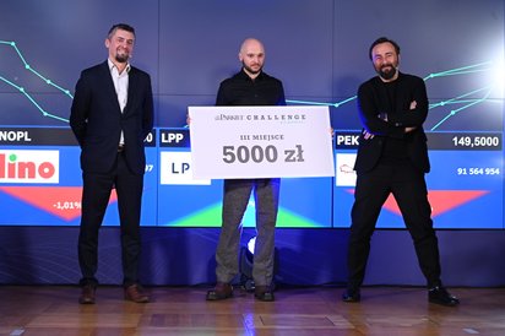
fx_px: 925
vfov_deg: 20.6
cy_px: 168
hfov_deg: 30.5
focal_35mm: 66
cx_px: 252
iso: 2500
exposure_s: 1/125
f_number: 4
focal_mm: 66
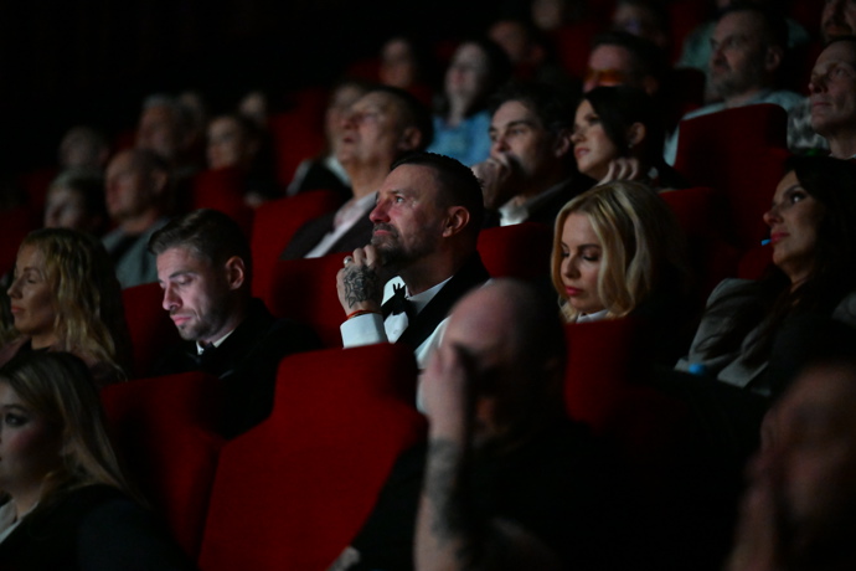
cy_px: 286
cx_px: 428
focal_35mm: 200
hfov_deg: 10.3
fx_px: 4755
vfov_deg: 6.9
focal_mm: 200
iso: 20000
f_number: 2.8
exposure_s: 1/15
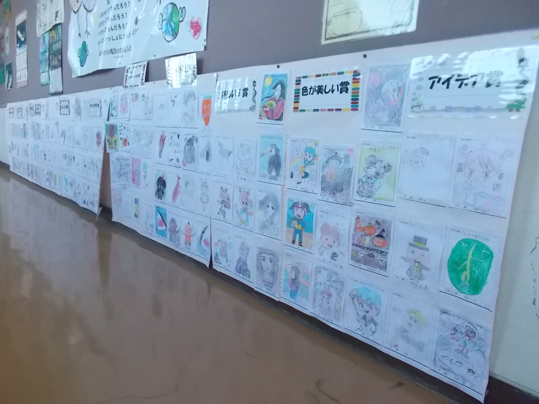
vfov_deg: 53.1
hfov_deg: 67.3
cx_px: 270
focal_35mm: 26
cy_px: 202
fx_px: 405
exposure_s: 1/125
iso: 450
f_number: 3.2
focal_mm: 4.6
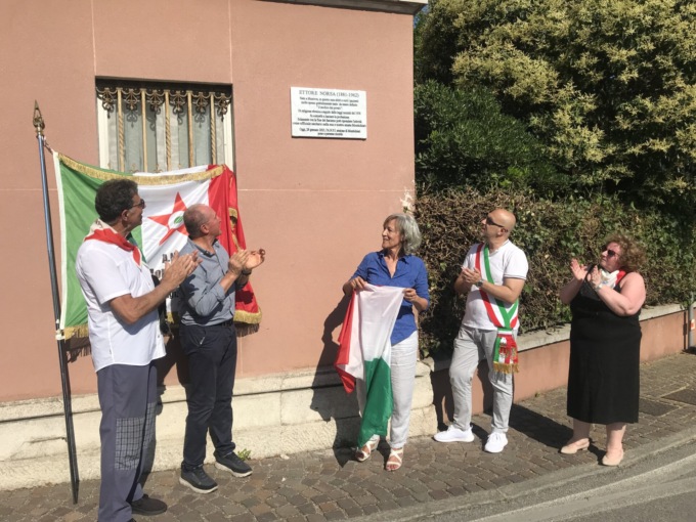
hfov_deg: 63.4
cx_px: 348
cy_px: 261
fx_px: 563
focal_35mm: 28
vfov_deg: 49.7
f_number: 1.8
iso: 20
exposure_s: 1/4367
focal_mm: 3.99
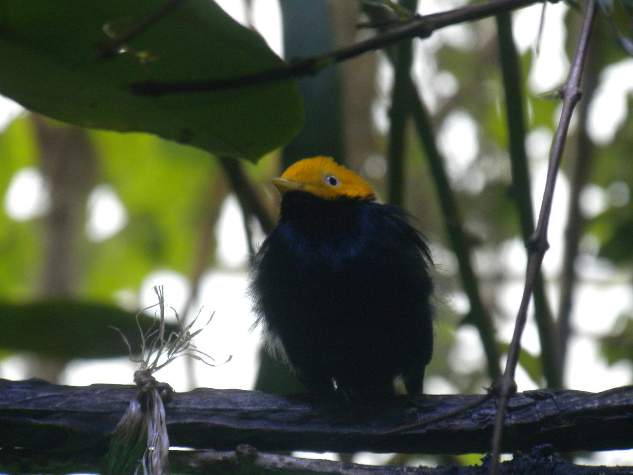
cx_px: 316
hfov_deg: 7.6
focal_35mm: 260
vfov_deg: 5.7
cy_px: 238
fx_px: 4754
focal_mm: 46.2
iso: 366
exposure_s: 1/76.5
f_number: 5.3
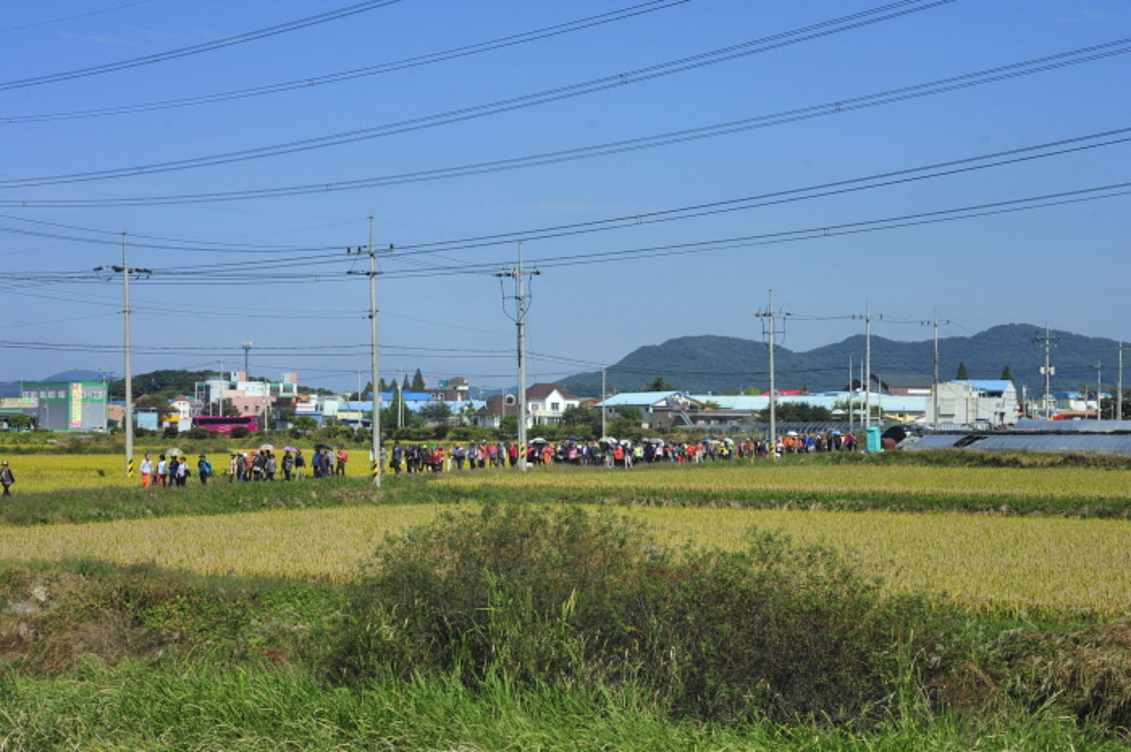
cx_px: 566
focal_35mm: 70
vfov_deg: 19.4
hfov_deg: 28.9
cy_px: 376
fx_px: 2197
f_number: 11
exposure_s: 1/320
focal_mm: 70
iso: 200
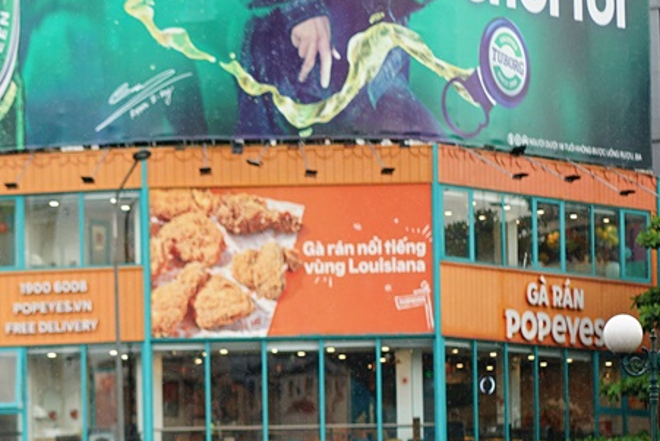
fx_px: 4419
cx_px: 22
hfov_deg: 8.5
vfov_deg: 5.7
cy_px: 559
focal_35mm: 241
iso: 200
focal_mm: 85
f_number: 1.8
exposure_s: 1/640
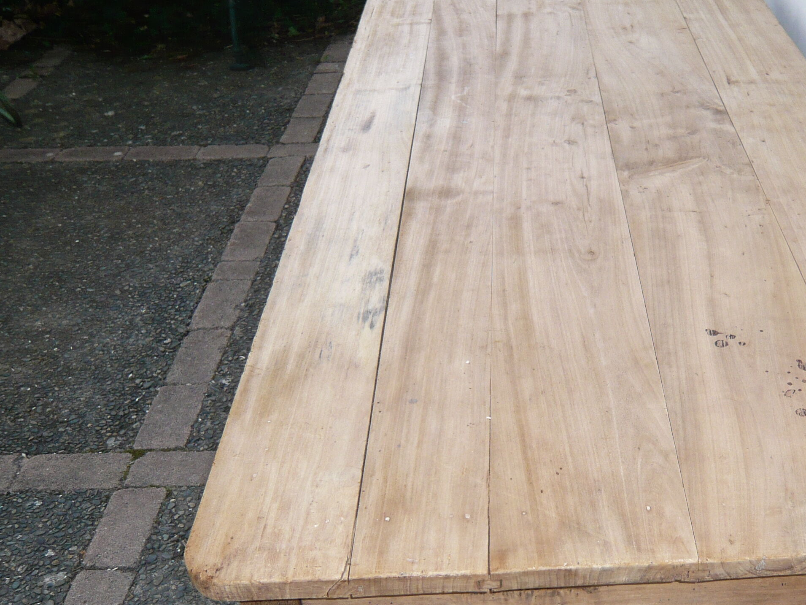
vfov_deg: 31.8
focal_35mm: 45
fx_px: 1048
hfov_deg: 41.3
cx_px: 567
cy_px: 431
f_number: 2.8
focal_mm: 4.6
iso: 100
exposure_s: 1/160
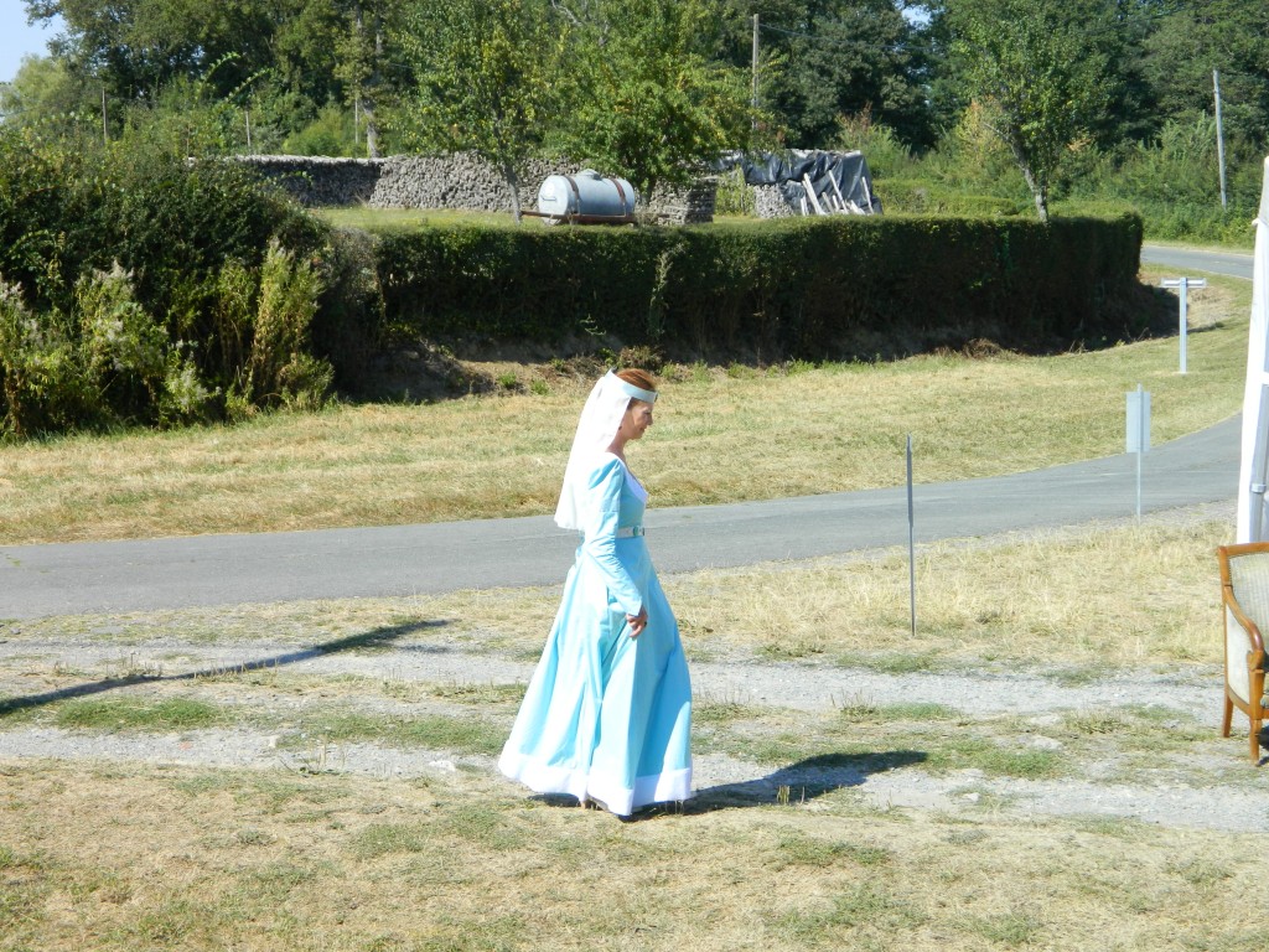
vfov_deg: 21.0
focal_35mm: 70
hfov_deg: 27.8
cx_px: 634
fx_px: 2566
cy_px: 476
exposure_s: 1/400
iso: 80
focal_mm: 12.6
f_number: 4
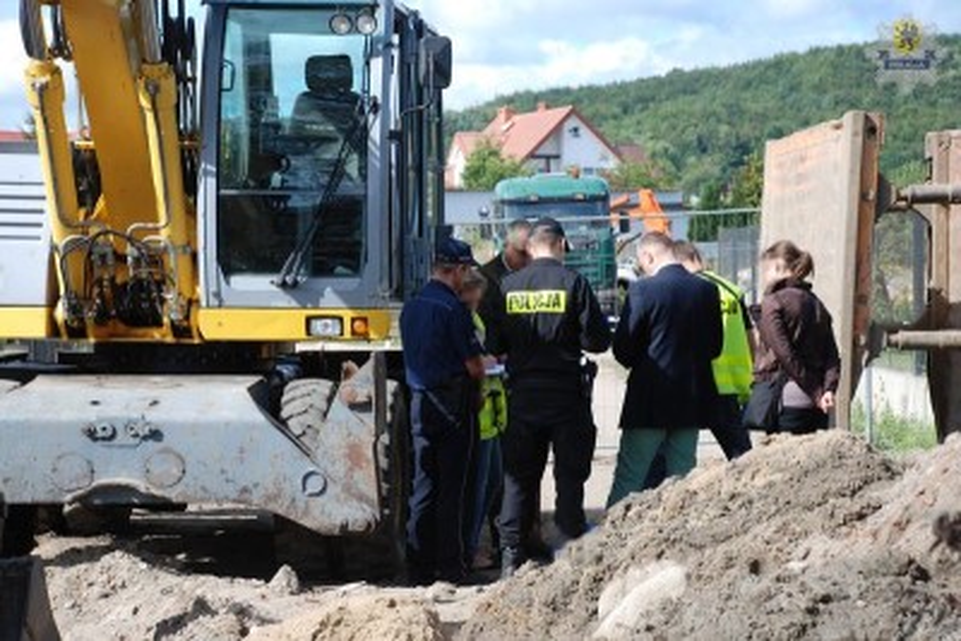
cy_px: 320
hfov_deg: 19.4
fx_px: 2804
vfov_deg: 13.1
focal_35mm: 105
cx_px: 480
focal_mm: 70
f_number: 5.6
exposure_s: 1/320
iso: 200
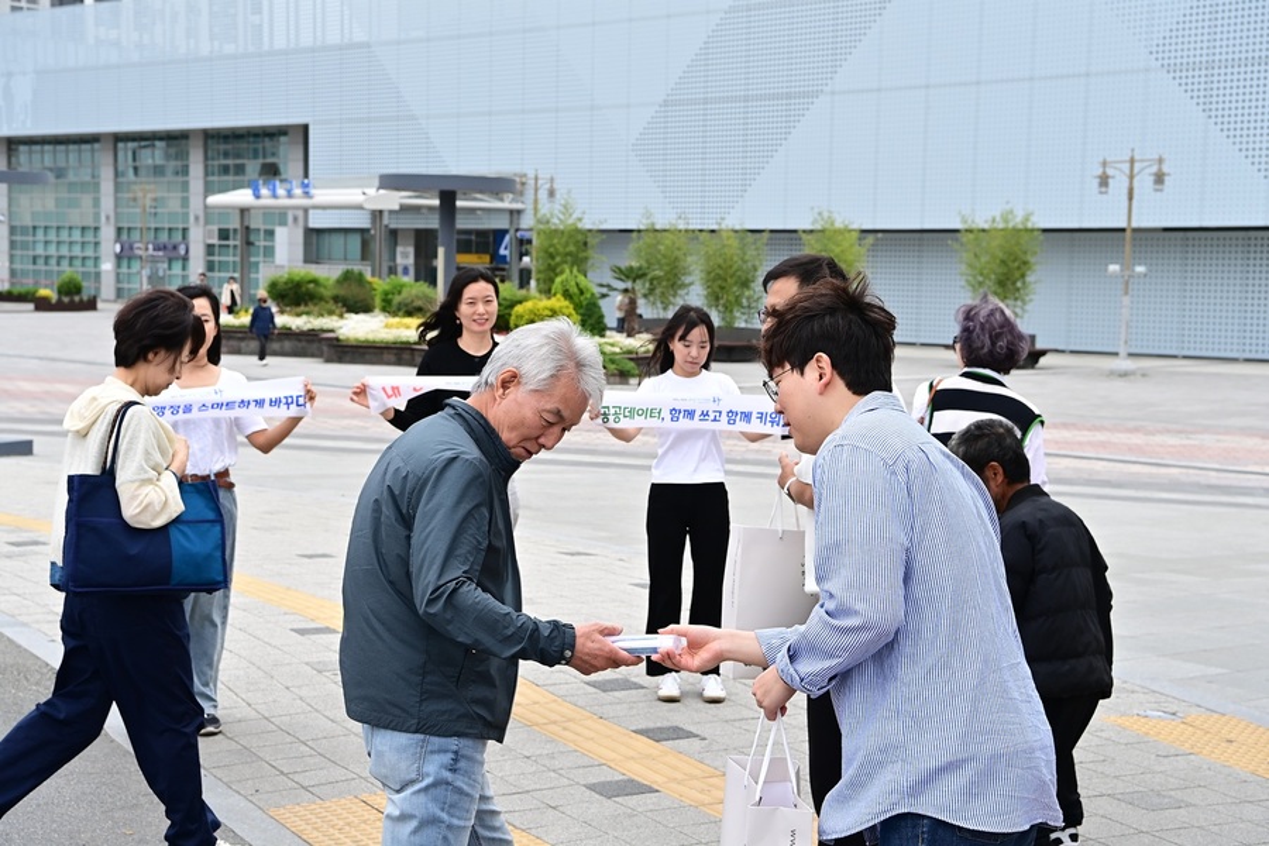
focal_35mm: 60
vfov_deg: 22.6
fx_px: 2115
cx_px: 634
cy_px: 423
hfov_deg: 33.4
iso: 800
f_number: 9
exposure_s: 1/800
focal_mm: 60
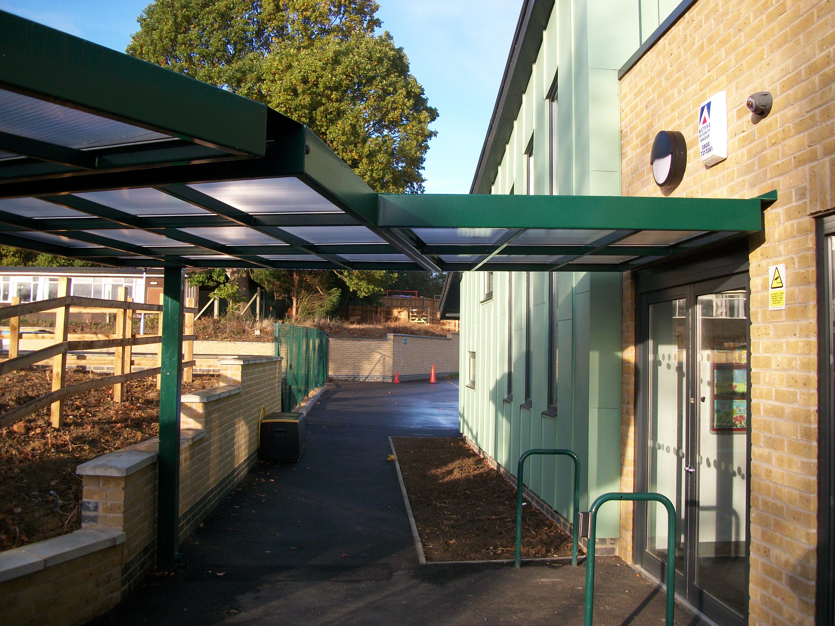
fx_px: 772
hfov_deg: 56.8
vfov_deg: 44.2
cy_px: 313
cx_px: 418
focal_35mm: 32
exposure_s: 1/320
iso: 80
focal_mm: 5.7
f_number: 2.9
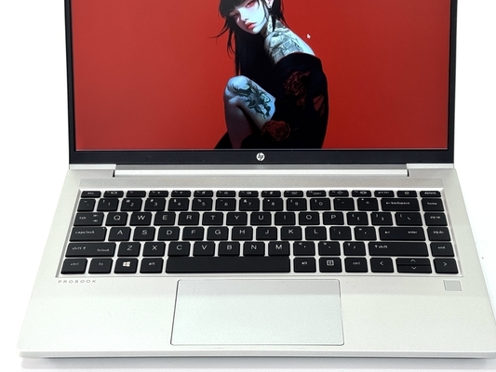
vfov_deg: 20.4
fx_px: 1032
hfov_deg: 27.0
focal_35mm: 72
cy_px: 143
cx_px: 251
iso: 50
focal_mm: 6.76
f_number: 1.78
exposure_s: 1/121
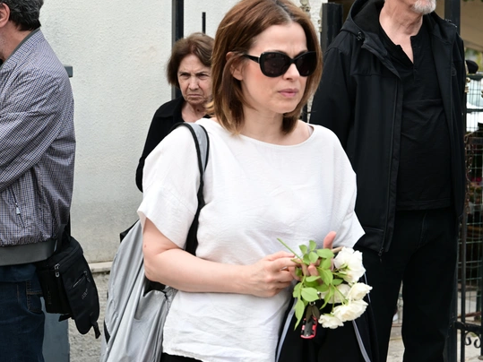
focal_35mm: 87
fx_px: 1214
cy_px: 192
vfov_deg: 17.0
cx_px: 247
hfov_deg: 22.5
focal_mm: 75
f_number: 7.1
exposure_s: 1/400
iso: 320
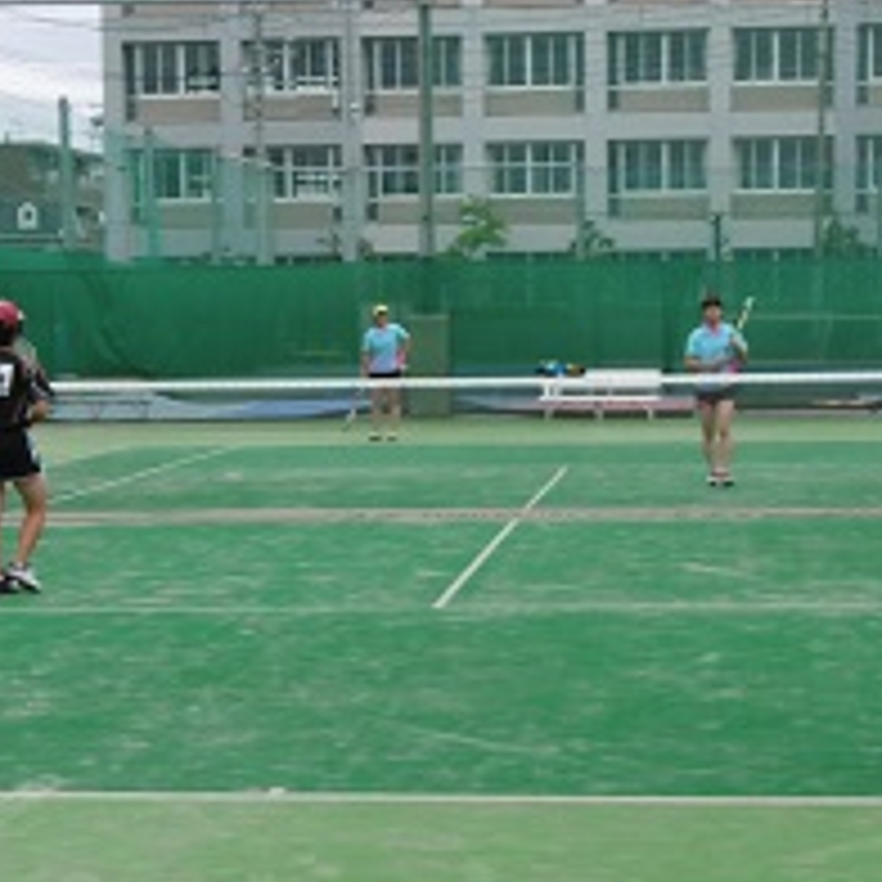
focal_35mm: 93
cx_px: 459
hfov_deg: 18.7
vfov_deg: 18.6
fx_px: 2681
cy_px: 626
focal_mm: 7.7
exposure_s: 1/60
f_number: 3.8
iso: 100
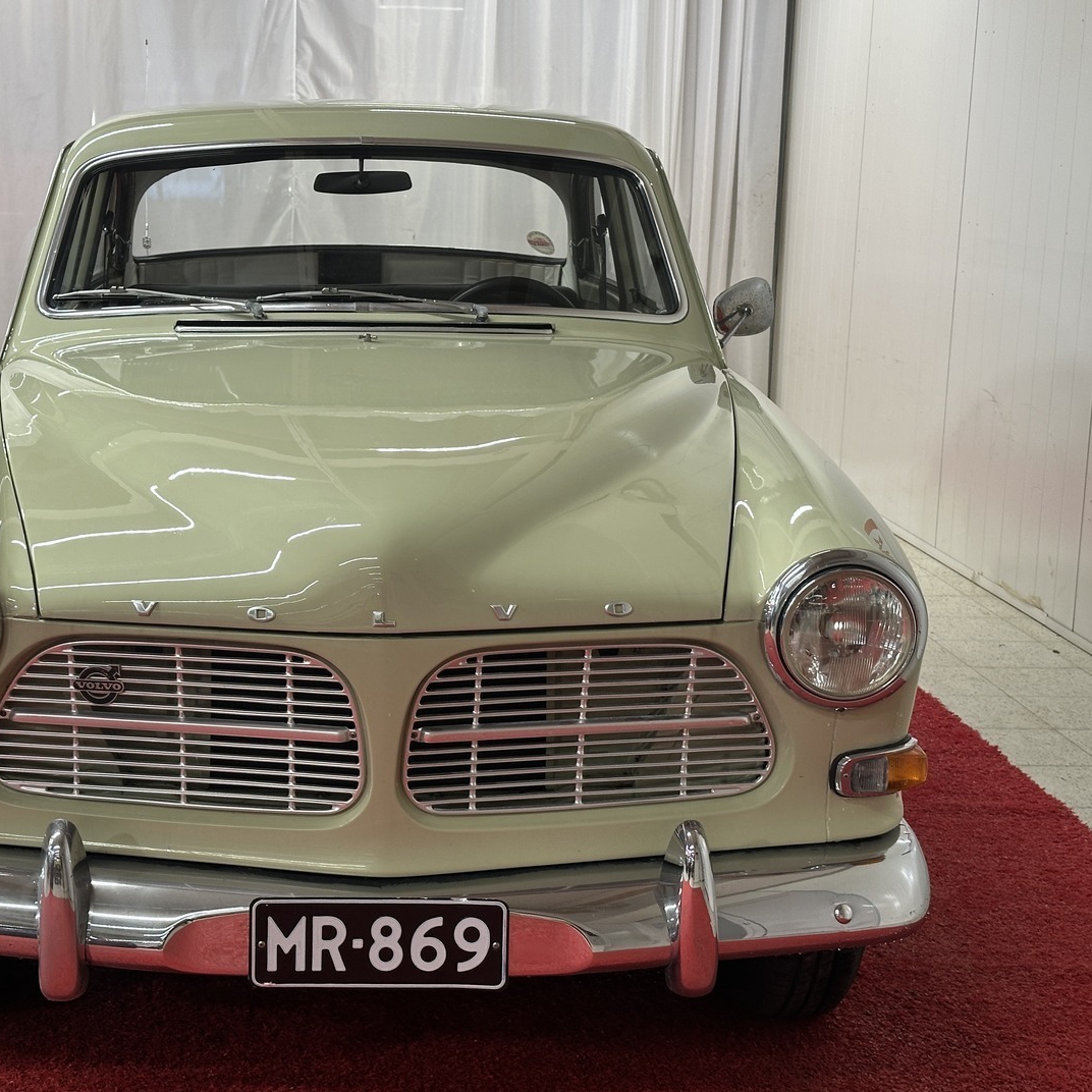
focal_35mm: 57
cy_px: 549
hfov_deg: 29.9
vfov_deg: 30.0
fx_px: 2034
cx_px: 380
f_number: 1.78
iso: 50
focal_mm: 6.86
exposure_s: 1/50
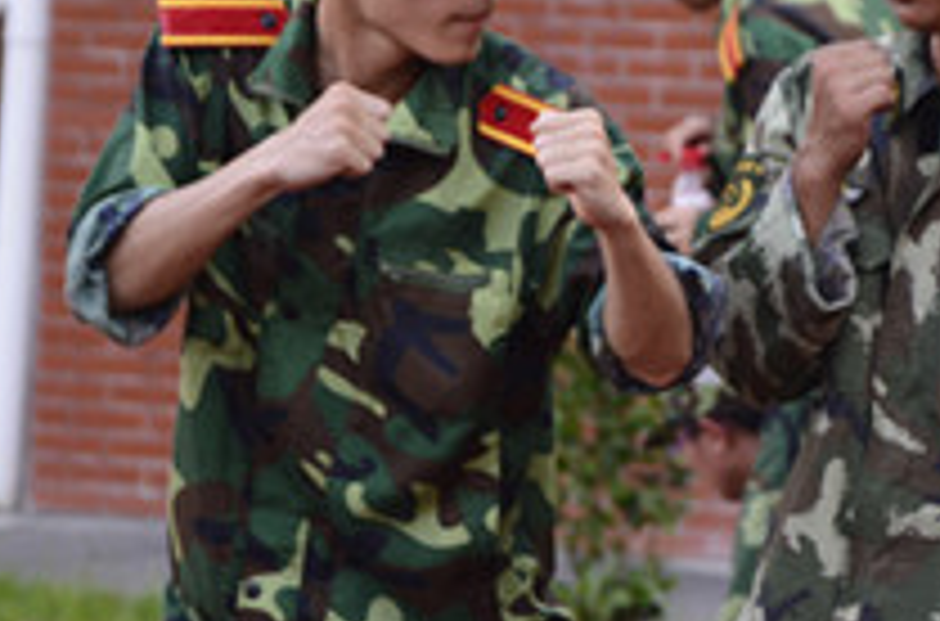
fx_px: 9819
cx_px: 765
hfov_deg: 5.5
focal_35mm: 377
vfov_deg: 3.6
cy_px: 236
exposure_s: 1/160
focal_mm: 105
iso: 400
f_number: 5.6
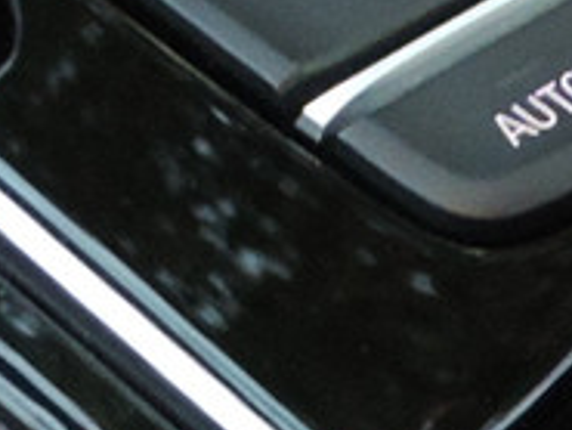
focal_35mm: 187
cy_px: -476
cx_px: -19
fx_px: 3092
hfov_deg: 10.5
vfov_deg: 7.6
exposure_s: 1/8
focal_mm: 4.3
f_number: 3
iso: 560
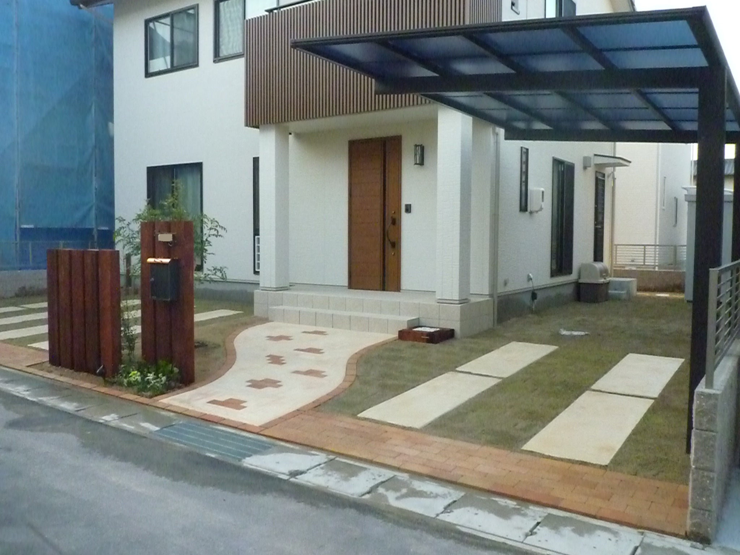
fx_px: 641
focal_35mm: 30
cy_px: 278
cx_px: 370
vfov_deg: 46.8
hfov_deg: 60.0
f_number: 4.5
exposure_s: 1/800
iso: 1600
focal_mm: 5.3
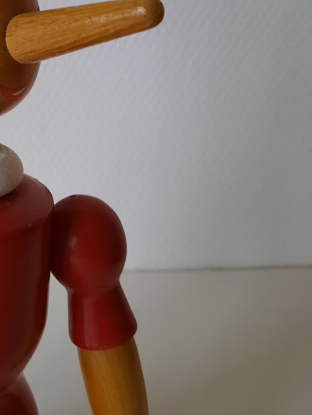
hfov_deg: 28.3
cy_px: 119
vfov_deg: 38.2
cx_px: 16
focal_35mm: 49
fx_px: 589
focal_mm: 4.6
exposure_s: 1/25
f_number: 2
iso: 500
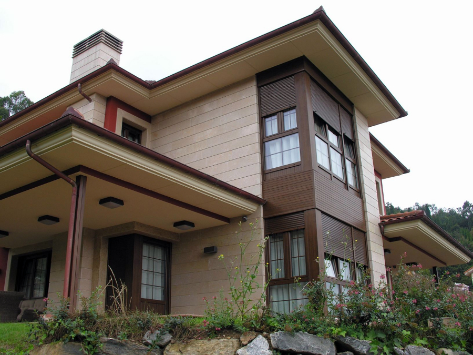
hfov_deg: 52.6
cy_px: 178
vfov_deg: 40.7
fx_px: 478
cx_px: 236
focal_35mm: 35
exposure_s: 1/74.8
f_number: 4
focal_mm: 8.9
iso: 50
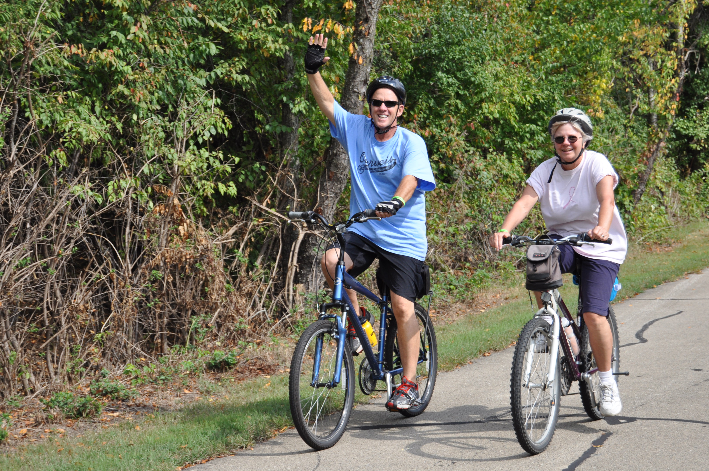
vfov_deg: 16.5
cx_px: 354
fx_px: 1623
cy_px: 236
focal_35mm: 82
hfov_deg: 24.6
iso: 400
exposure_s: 1/1000
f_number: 5.6
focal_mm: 55
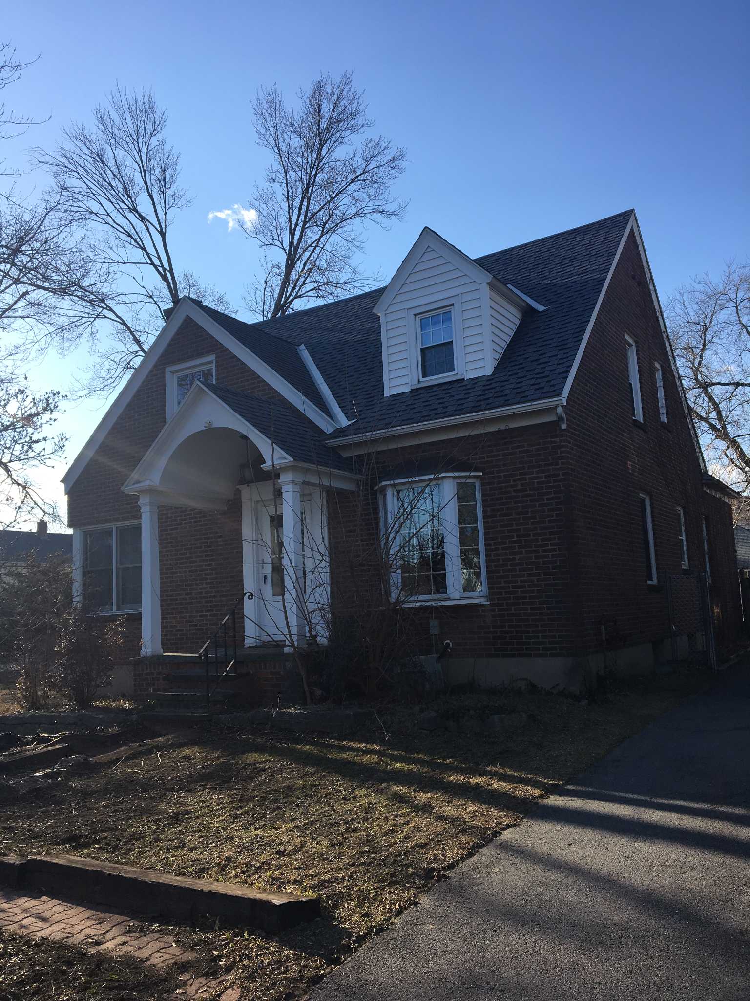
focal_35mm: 29
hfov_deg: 48.2
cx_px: 375
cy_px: 500
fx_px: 838
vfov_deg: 61.7
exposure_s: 1/1148
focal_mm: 4.2
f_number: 2.2
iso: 25
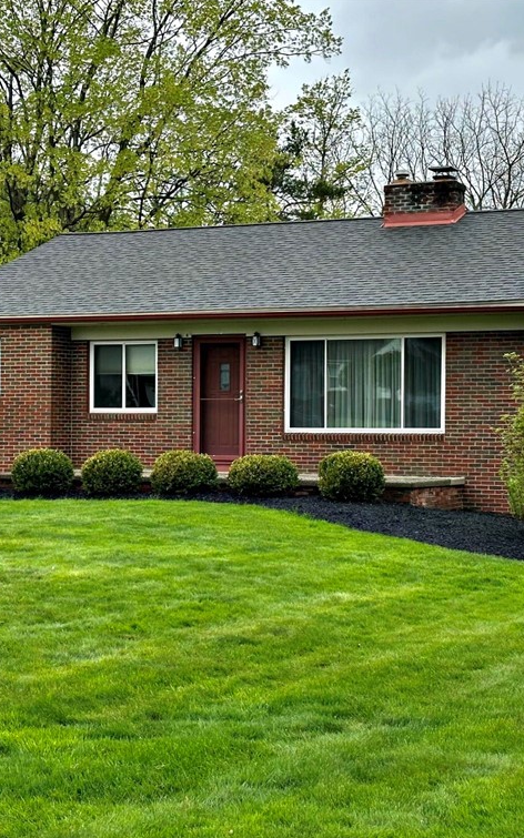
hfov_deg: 18.9
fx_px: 1576
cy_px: 421
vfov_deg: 29.8
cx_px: 286
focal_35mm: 69
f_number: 1.78
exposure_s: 1/694
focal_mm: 6.86
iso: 64
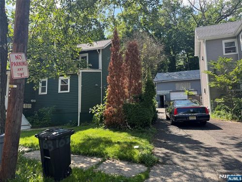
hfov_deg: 71.6
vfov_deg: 56.8
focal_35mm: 24
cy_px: 91
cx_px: 121
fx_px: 168
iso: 80
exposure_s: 1/782
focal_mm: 6.76
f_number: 1.78
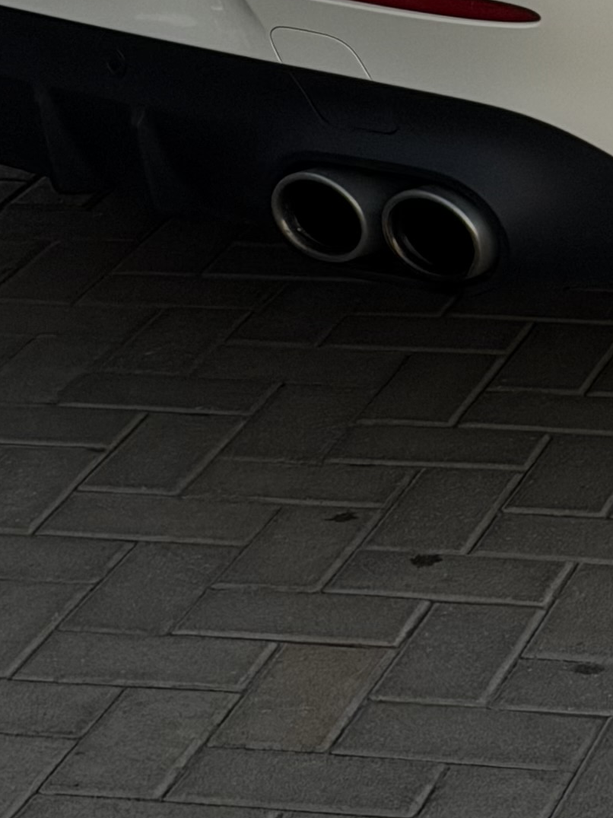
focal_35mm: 180
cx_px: 654
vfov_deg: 10.6
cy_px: -400
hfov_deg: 8.2
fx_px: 4251
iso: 50
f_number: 1.78
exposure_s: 1/229
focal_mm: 6.76
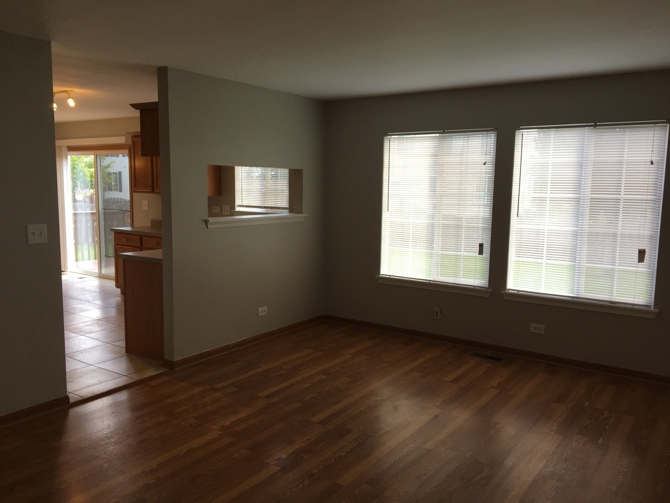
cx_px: 335
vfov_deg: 48.2
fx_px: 561
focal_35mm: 29
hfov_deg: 61.7
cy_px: 252
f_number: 2.2
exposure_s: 1/120
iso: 32
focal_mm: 4.15
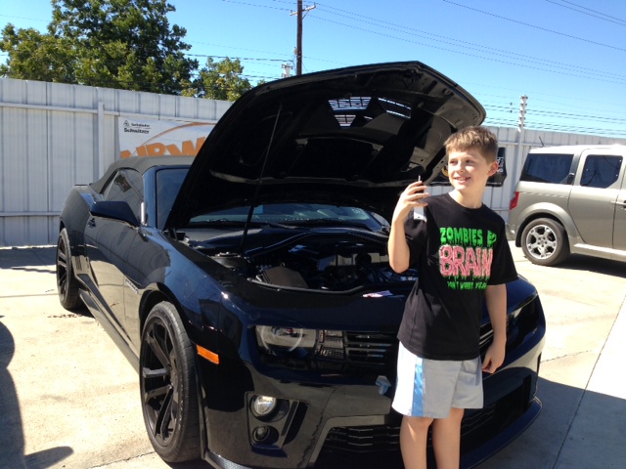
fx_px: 597
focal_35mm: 33
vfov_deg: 42.9
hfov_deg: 55.4
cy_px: 234
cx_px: 313
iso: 50
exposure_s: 1/723
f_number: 2.4
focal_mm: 4.12
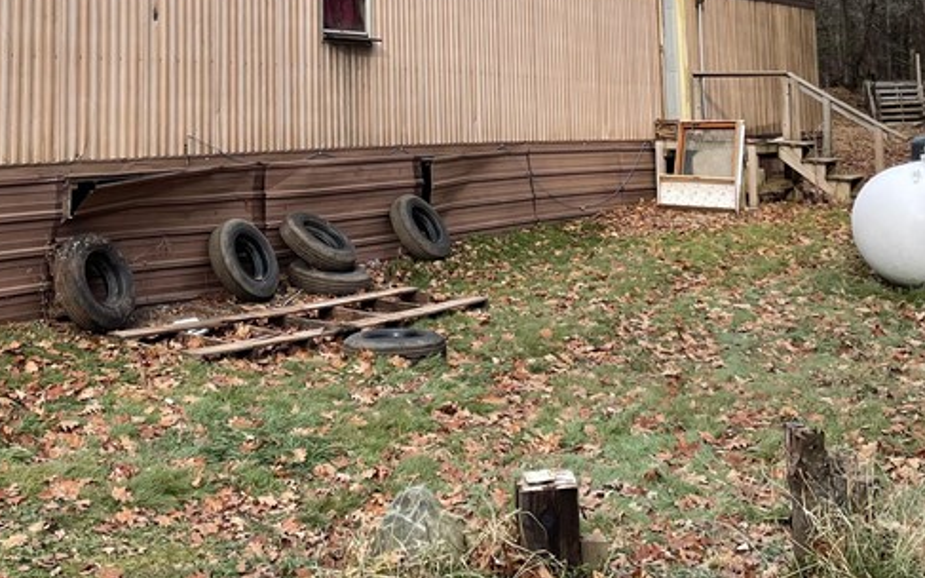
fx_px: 1462
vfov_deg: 21.4
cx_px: 306
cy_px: -29
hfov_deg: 34.8
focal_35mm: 58
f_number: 1.6
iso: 32
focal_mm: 4.2
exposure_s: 1/955
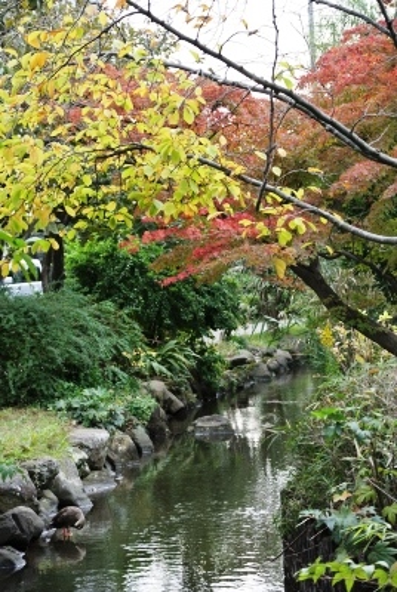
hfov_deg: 13.3
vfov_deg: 19.8
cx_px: 198
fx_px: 1698
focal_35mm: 103
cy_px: 296
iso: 360
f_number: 3.8
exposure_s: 1/125
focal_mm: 38.5
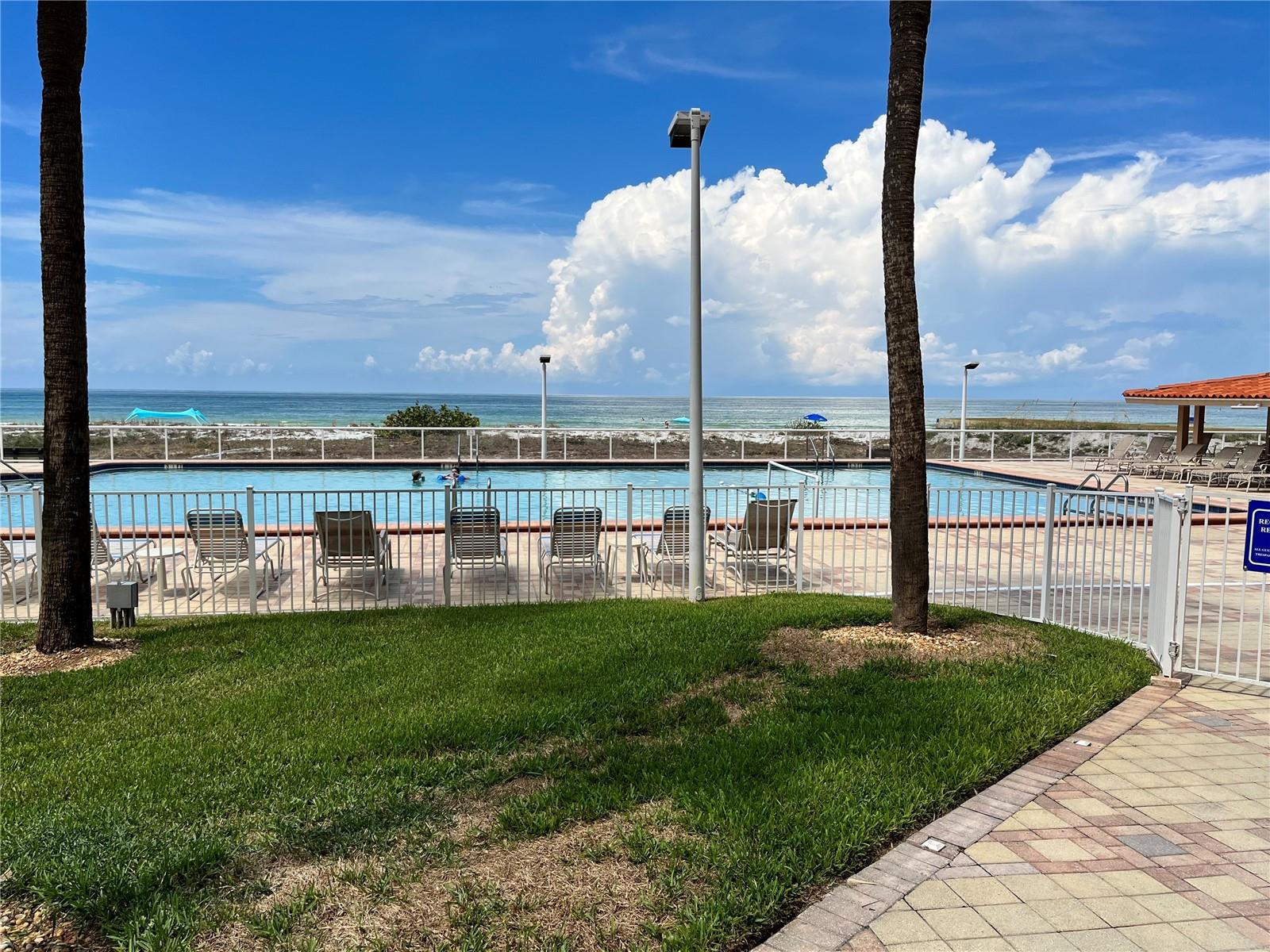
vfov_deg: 53.1
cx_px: 635
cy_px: 476
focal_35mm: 26
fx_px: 954
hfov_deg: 67.3
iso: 50
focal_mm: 5.1
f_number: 1.6
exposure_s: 1/5556
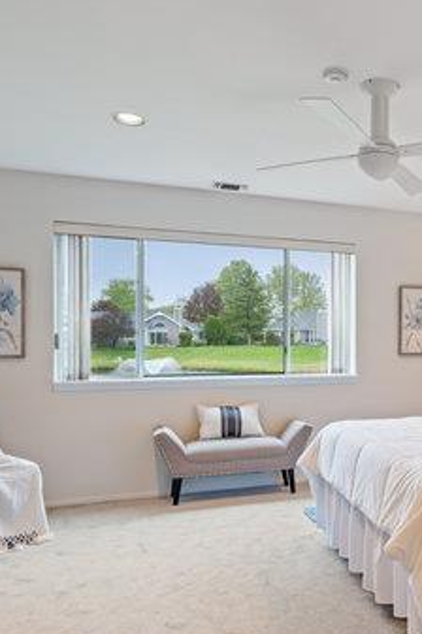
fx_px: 545
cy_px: 372
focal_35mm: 31
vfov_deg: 59.9
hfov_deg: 39.1
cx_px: 386
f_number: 5.6
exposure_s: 1/80
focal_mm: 16
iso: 1250
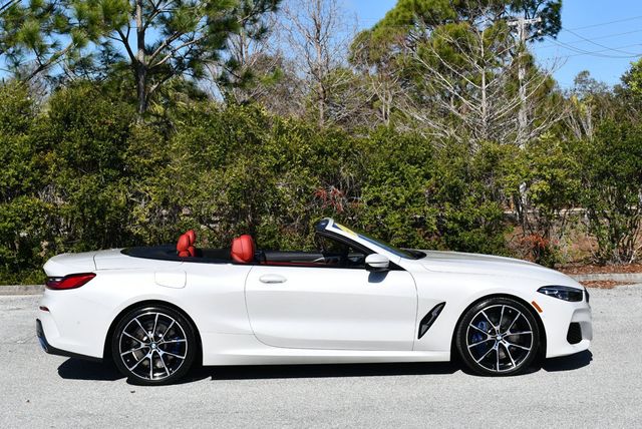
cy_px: 214
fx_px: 1214
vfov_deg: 20.1
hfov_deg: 29.6
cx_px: 321
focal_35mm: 68
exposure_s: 1/320
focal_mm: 34
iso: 100
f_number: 9
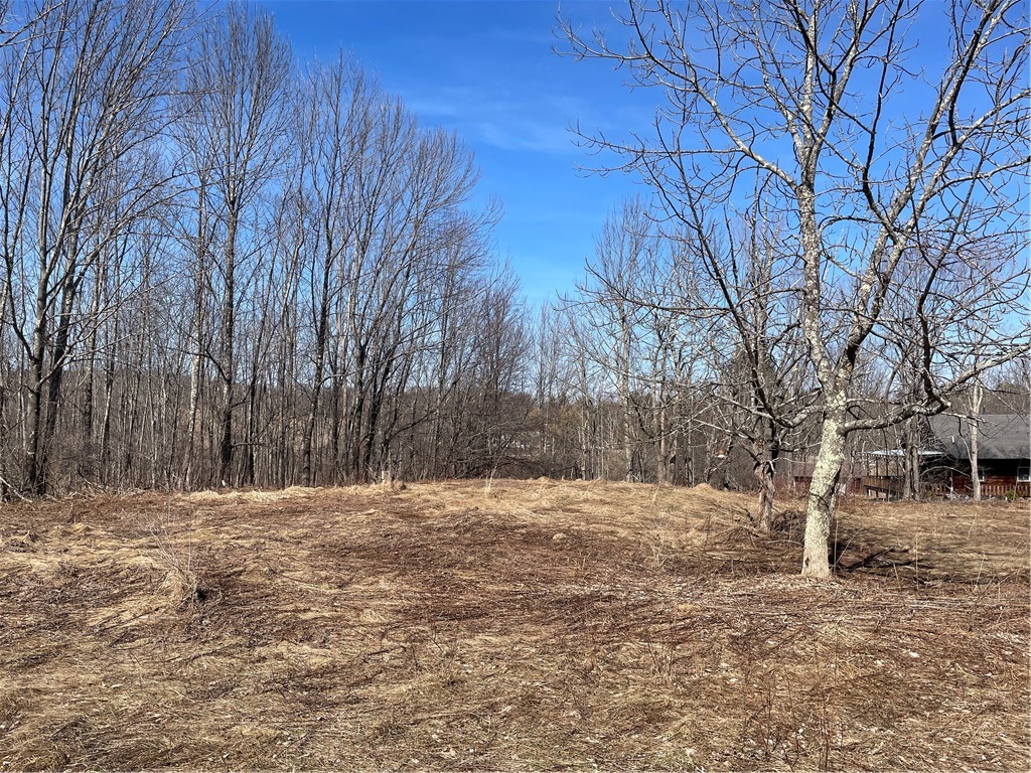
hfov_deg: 67.3
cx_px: 516
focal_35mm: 26
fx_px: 774
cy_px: 386
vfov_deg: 53.1
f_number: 1.6
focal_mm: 4.2
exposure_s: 1/3125
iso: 32
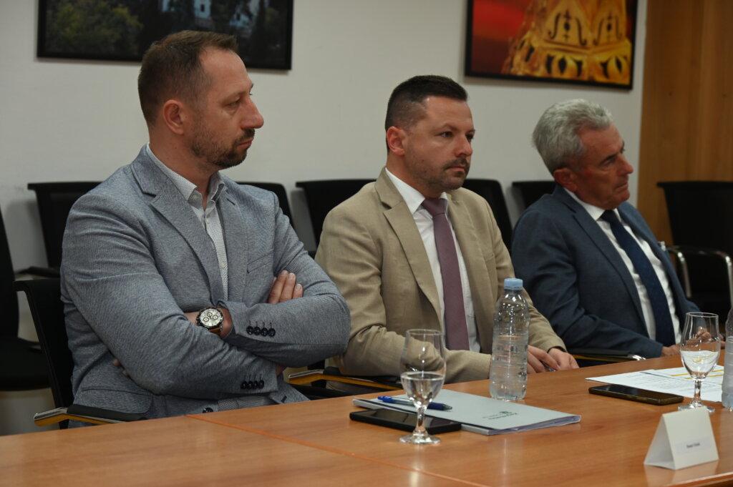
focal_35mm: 84
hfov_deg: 24.2
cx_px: 366
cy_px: 244
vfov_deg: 16.2
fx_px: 1709
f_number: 6.3
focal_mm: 84
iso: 1250
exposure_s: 1/100
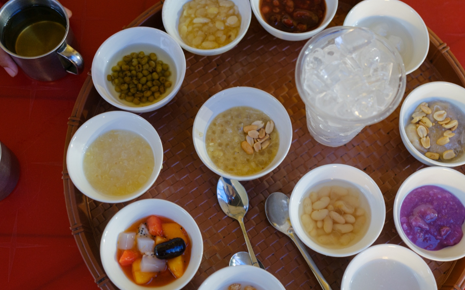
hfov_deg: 40.1
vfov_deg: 25.8
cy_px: 177
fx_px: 633
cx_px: 285
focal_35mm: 50
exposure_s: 1/10
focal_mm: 45
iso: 1600
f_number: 2.8
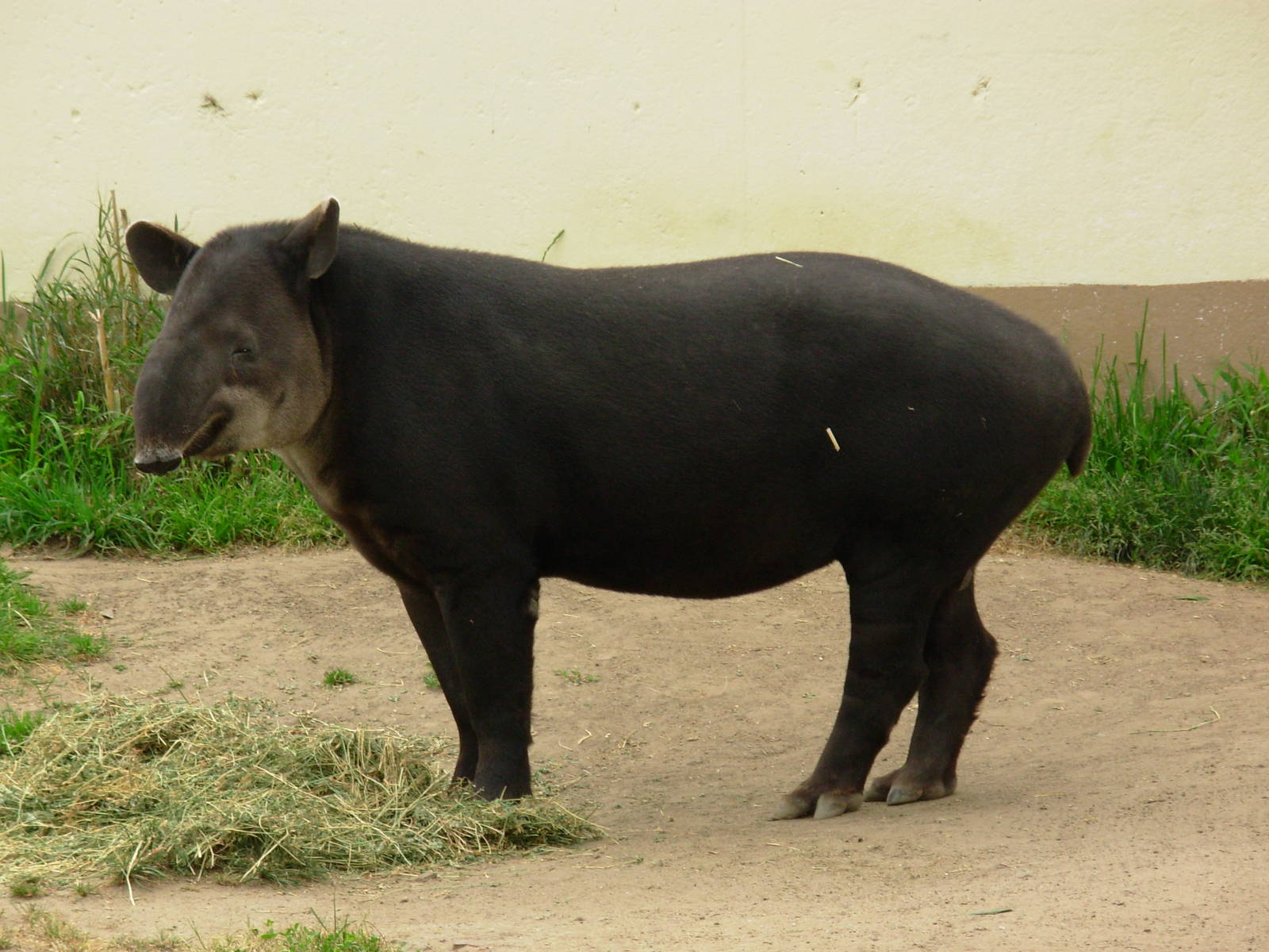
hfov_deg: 10.4
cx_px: 634
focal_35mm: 190
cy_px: 476
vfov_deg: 7.8
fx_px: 6965
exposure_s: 1/140
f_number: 5
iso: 71
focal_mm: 31.4
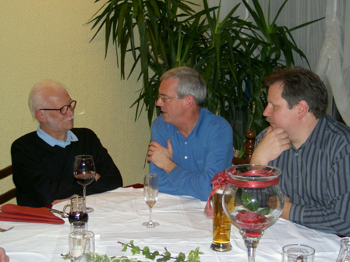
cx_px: 175
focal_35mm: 55
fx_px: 556
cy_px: 131
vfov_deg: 26.6
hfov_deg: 34.9
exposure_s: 1/68.5
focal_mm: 11.3
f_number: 3.3
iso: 100
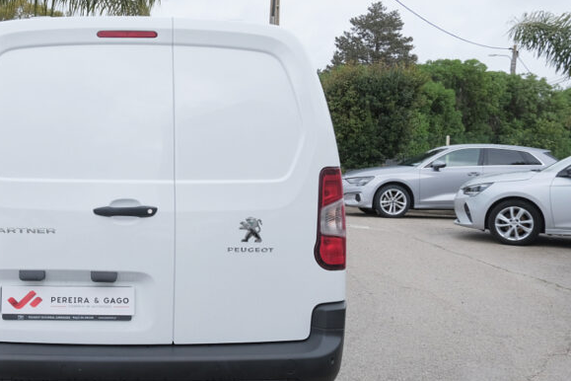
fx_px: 730
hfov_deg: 41.1
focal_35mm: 46
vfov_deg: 29.2
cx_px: 121
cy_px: 208
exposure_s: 1/200
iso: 320
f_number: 9
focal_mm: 17.5
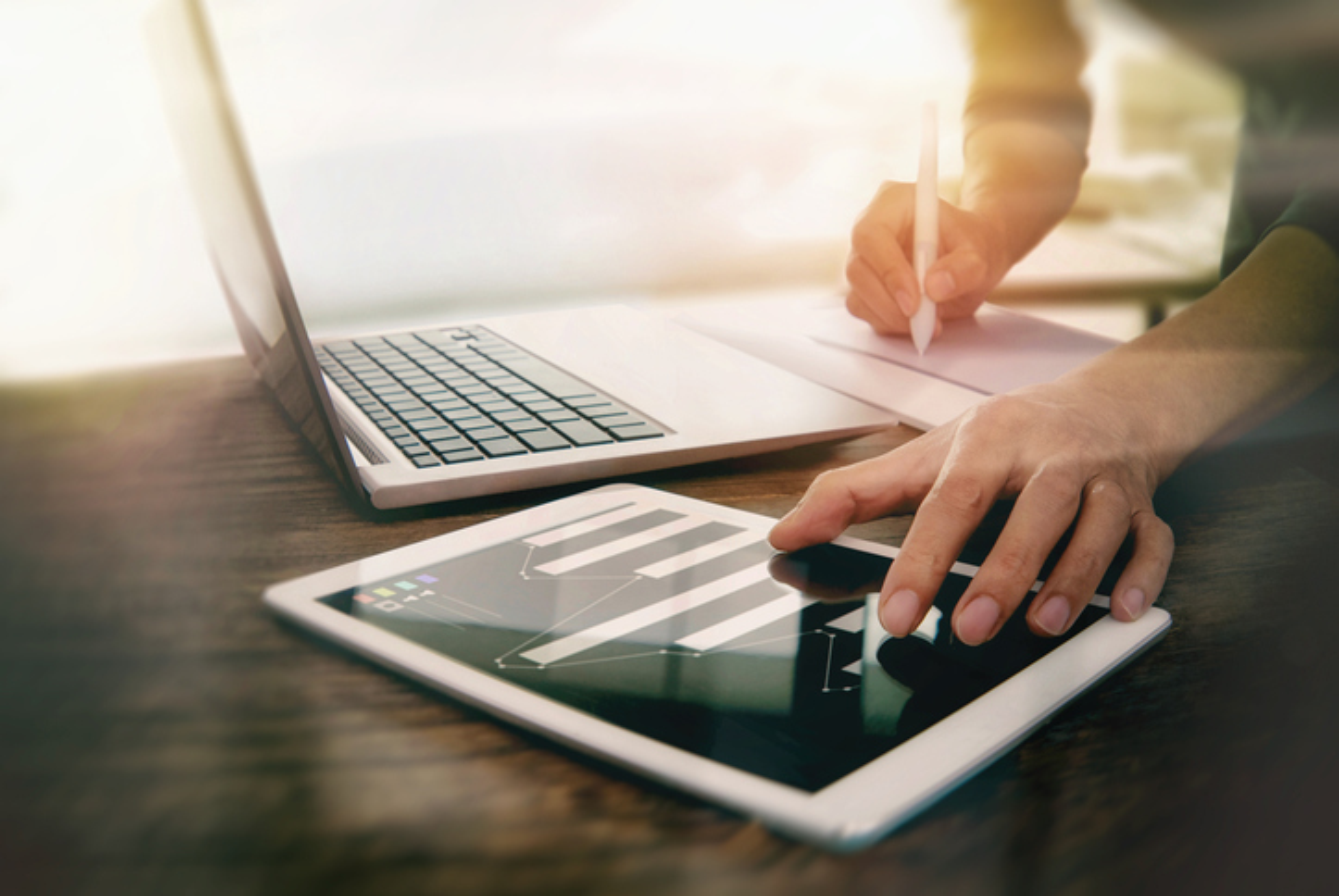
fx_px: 1341
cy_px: 448
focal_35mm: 36
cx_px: 670
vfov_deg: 37.0
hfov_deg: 53.1
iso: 200
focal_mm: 24
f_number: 5
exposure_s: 1/50
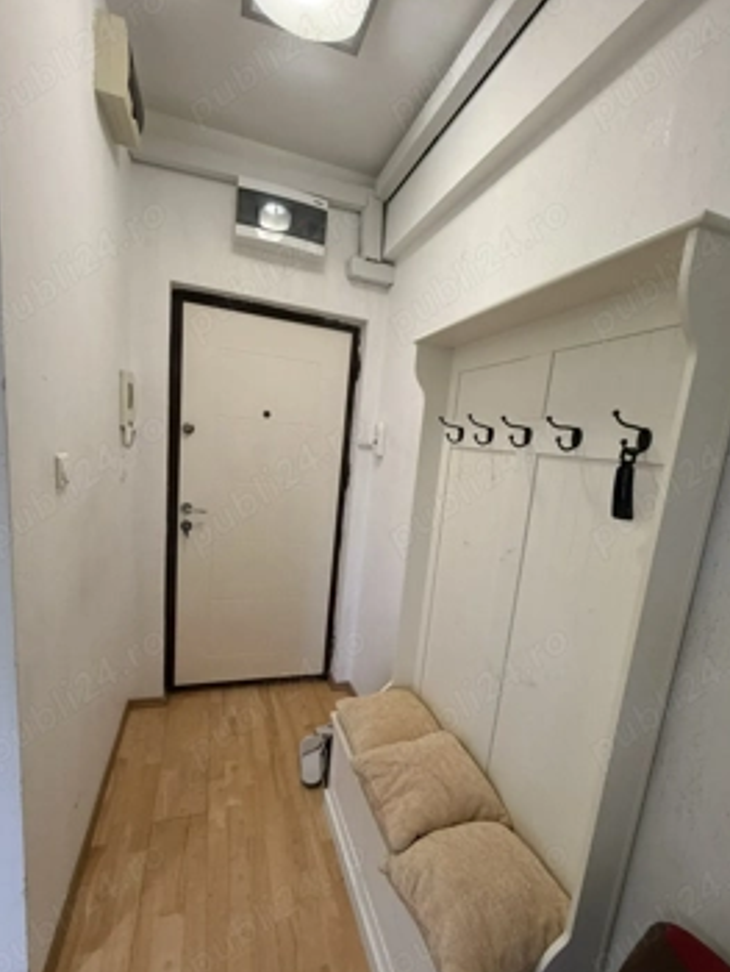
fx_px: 449
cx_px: 361
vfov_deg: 94.3
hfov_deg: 78.2
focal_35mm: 16
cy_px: 525
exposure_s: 1/50
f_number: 2.2
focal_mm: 2.22
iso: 320
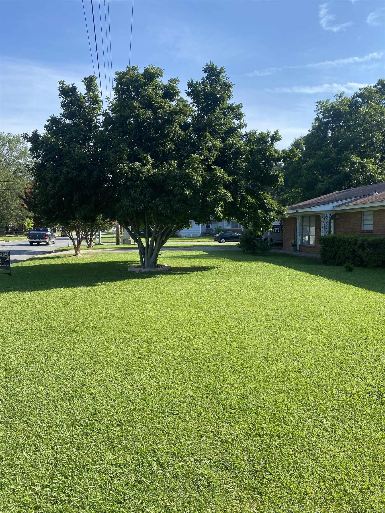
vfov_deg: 67.3
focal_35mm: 26
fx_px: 386
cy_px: 256
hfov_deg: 53.1
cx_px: 192
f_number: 1.8
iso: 32
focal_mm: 4.25
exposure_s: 1/1565
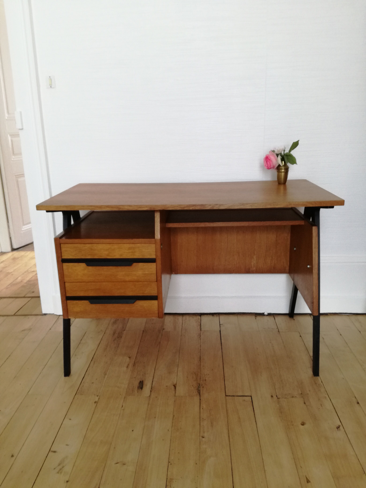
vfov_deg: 65.3
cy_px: 244
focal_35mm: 27
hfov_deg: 51.4
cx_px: 183
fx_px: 381
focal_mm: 3.79
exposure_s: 1/33.3
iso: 200
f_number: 2
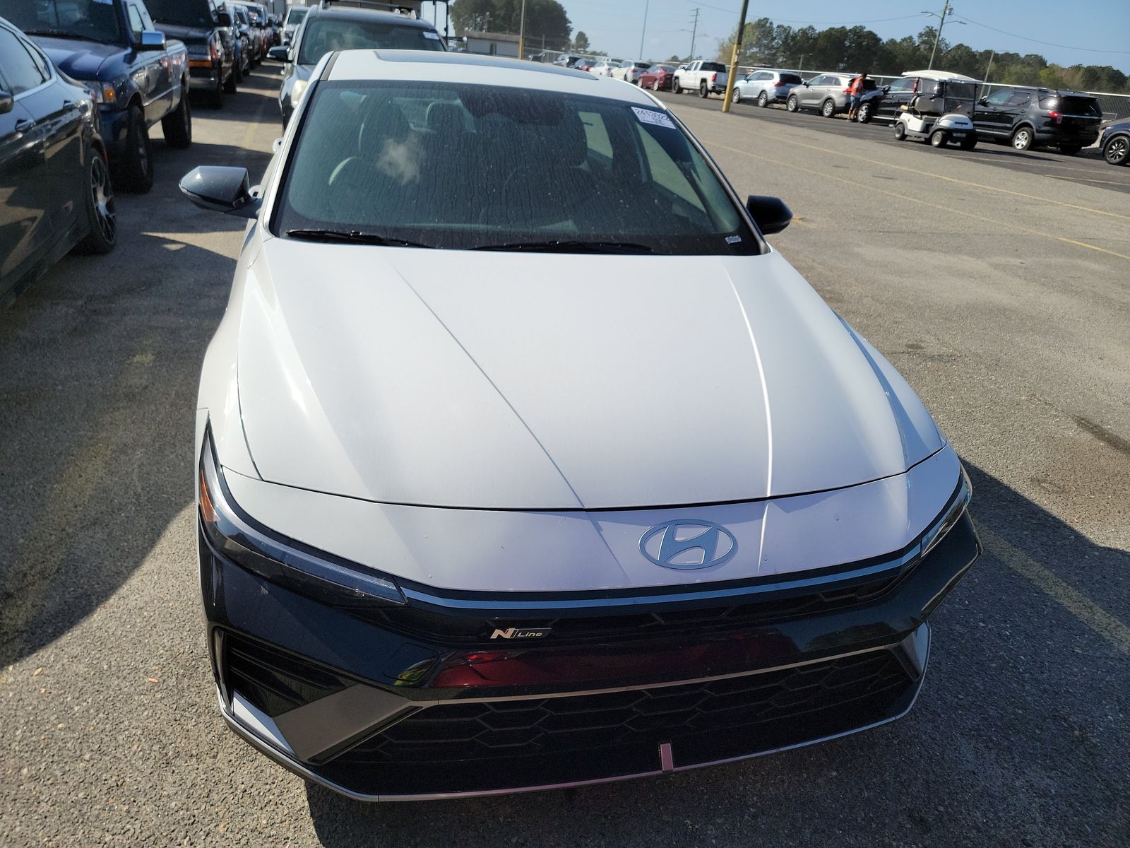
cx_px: 565
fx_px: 783
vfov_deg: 56.8
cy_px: 424
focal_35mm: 24
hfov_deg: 71.6
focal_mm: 6.7
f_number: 1.8
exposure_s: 1/1126
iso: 50
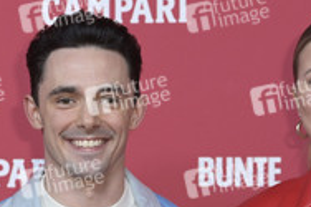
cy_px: 220
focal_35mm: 168
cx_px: 84
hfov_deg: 12.2
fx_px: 1450
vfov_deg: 8.1
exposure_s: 1/400
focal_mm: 70
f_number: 5
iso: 1600
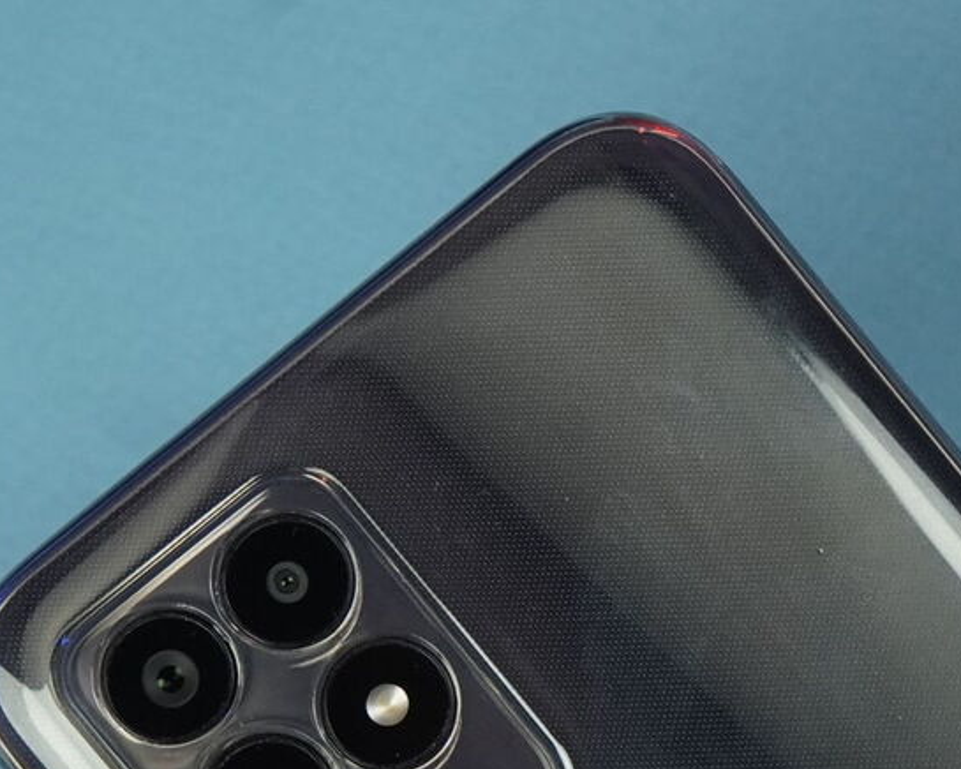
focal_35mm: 162
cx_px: 859
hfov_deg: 11.8
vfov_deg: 9.3
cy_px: 1101
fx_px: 4608
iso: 3200
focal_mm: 49
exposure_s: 1/160
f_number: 8
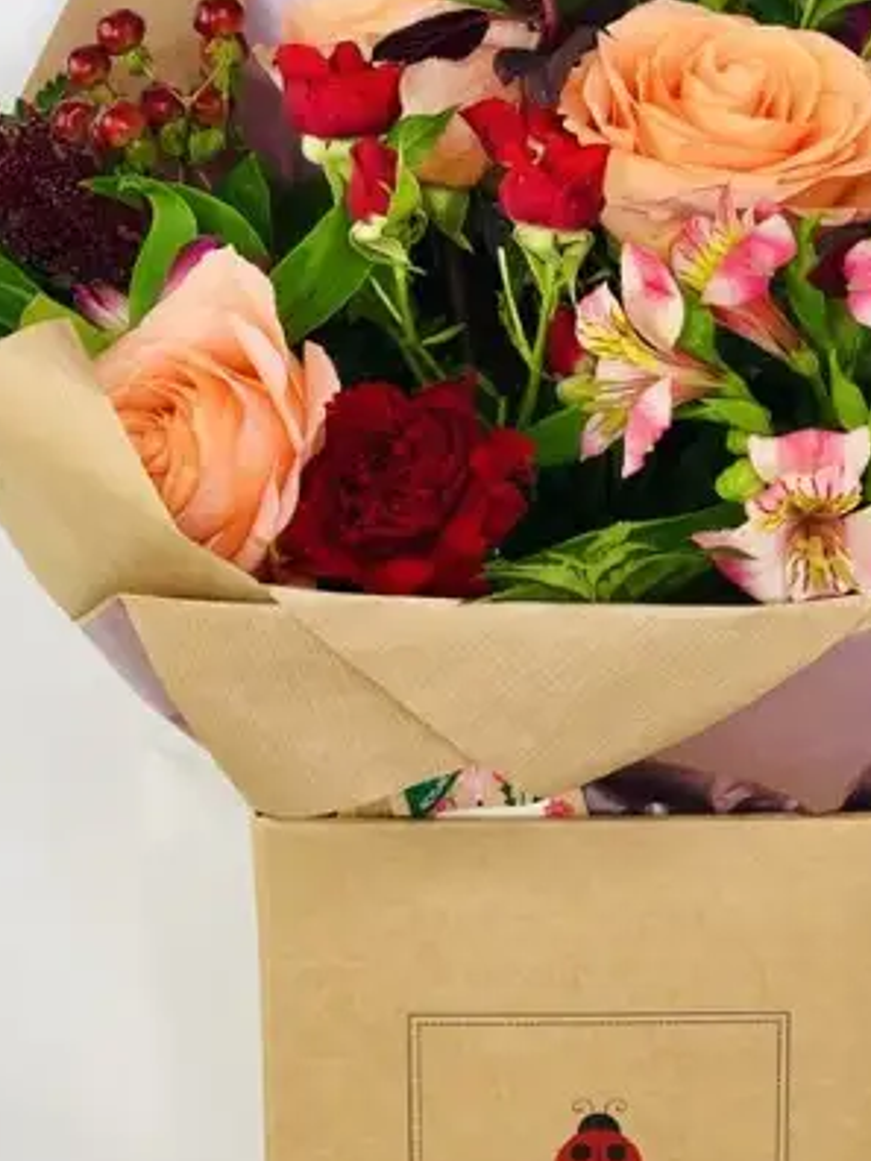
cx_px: 622
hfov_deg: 14.1
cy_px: 642
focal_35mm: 105
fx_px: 3523
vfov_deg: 18.7
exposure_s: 1/50
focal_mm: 6
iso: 20
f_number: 2.4
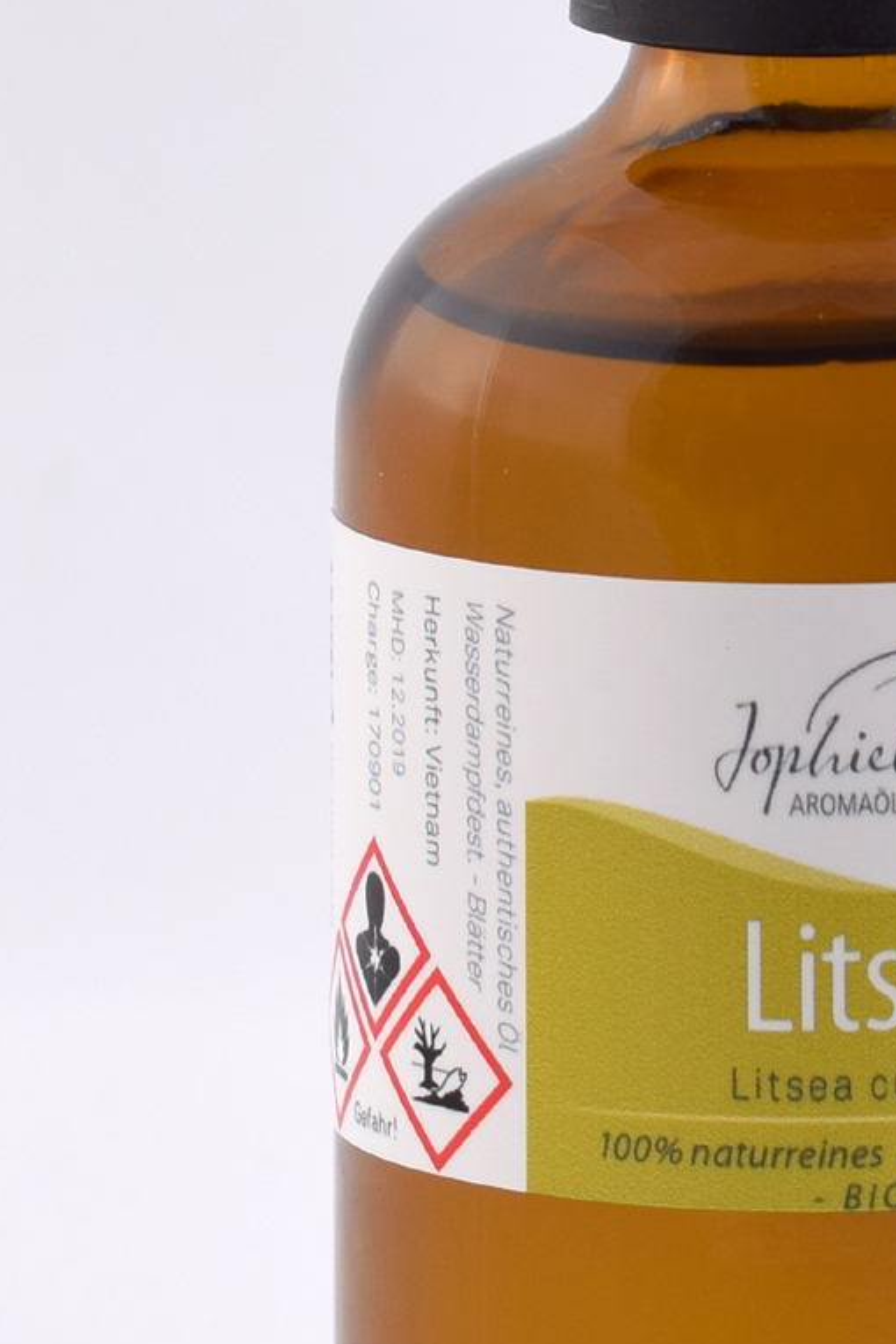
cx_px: 842
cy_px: 776
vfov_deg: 11.9
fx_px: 6422
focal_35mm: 172
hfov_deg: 8.0
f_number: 8
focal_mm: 55
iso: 100
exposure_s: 1/100
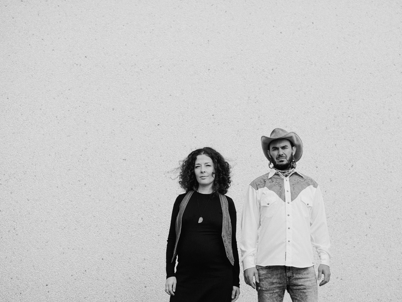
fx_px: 1150
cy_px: 152
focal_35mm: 99
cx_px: 241
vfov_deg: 14.9
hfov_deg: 19.8
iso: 400
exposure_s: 1/2500
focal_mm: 85
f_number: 2.8
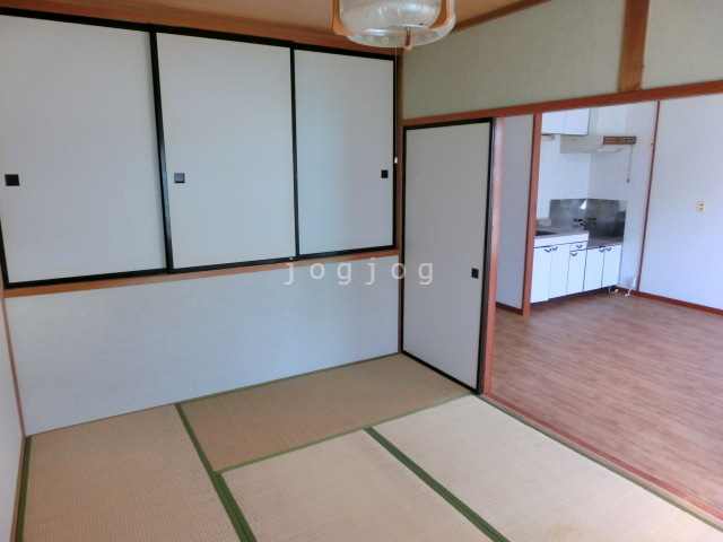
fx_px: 501
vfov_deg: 56.8
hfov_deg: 71.6
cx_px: 362
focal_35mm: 24
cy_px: 271
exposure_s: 1/125
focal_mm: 4.24
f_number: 3
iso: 160
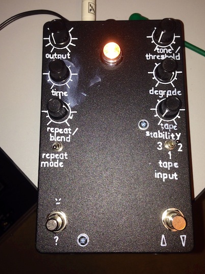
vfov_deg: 50.1
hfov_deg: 38.6
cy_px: 129
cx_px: 106
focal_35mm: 37
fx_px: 292
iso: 50
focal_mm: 4.12
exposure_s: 1/39
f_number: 2.4
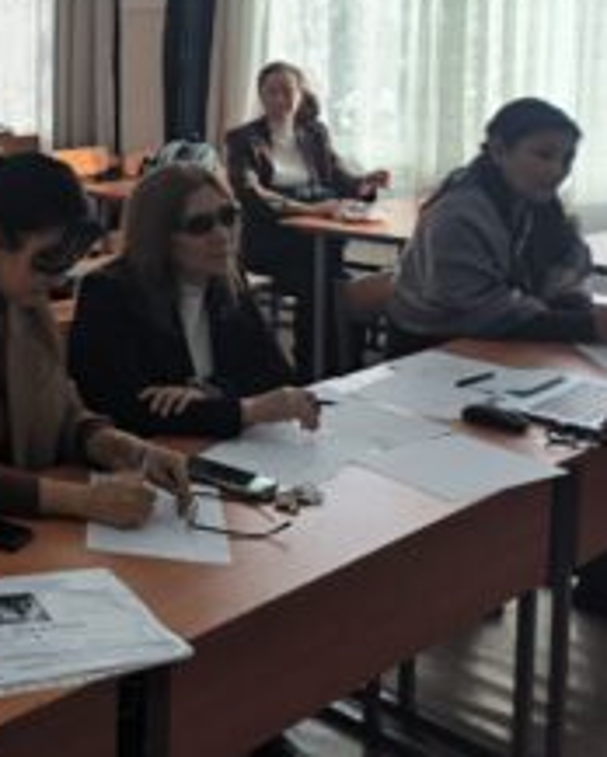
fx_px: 1211
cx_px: -241
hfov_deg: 23.8
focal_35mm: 54
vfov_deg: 33.5
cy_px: 127
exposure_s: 1/119
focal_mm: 5.24
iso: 50
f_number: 1.7
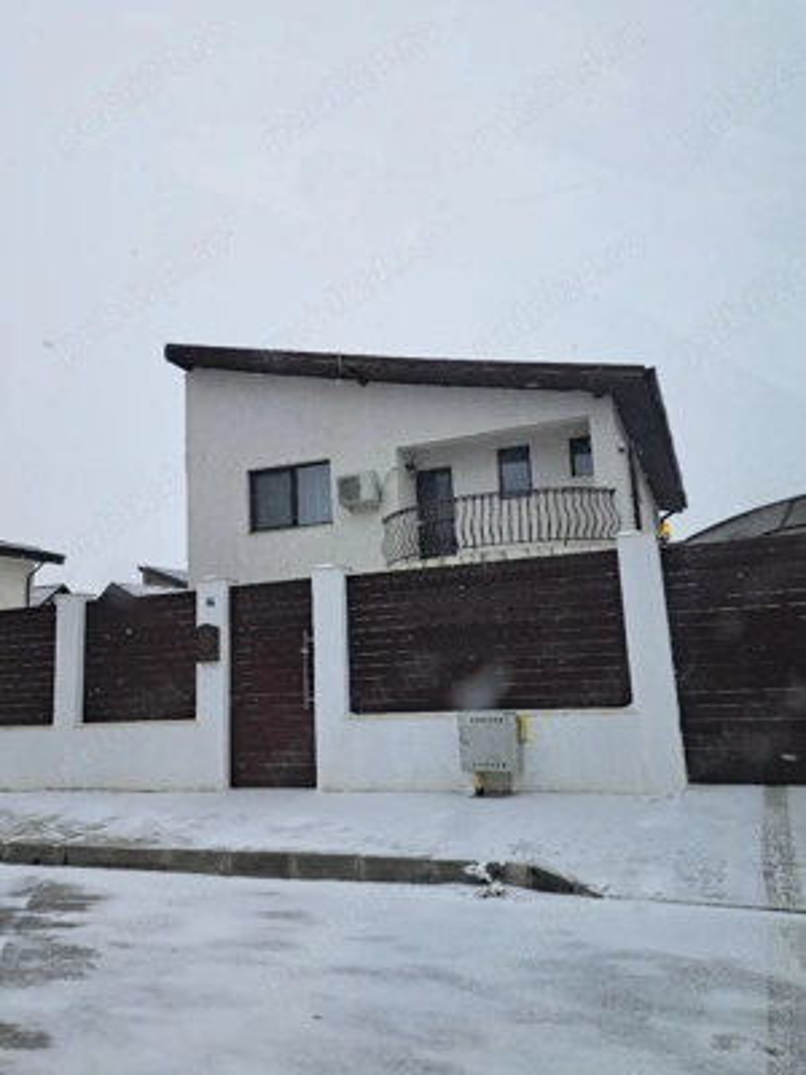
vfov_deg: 71.6
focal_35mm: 24
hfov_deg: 56.8
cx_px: 403
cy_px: 538
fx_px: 745
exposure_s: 1/189
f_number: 1.8
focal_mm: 5.23
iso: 50
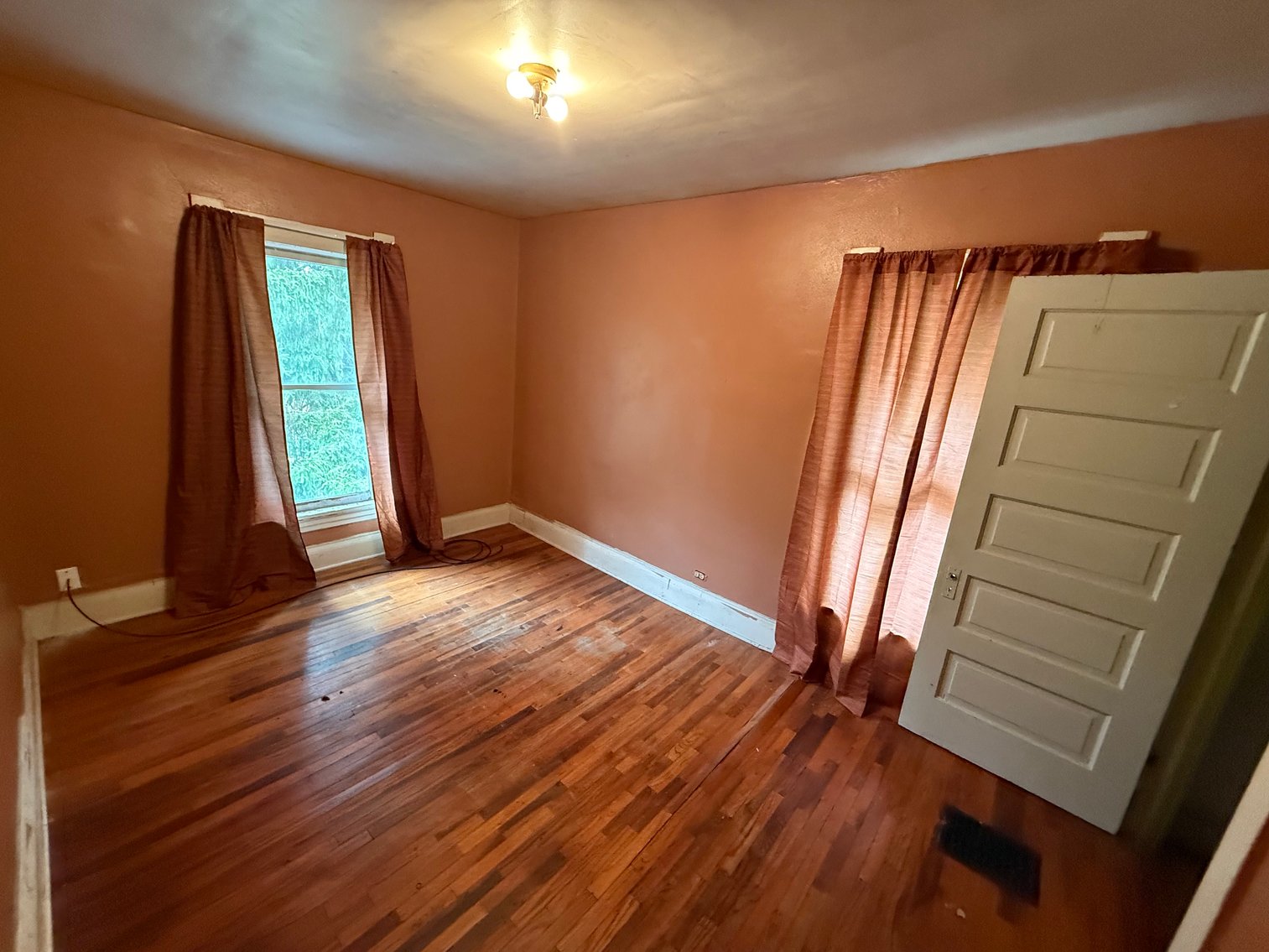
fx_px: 513
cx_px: 634
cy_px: 476
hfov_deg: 102.1
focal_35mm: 14
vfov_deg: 85.7
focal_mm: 2.22
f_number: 2.2
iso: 640
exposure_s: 1/60
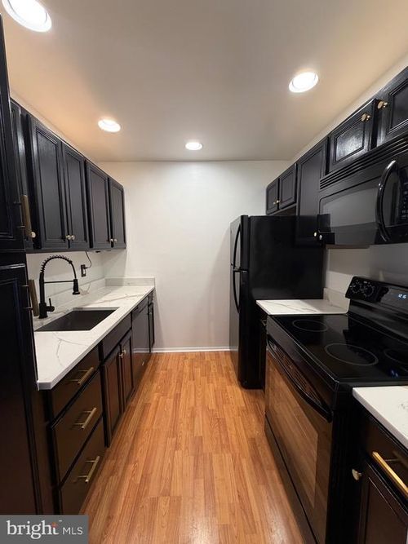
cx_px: 204
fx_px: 220
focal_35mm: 14
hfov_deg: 85.7
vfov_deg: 102.1
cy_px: 272
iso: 160
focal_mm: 2.22
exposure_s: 1/60
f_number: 2.2
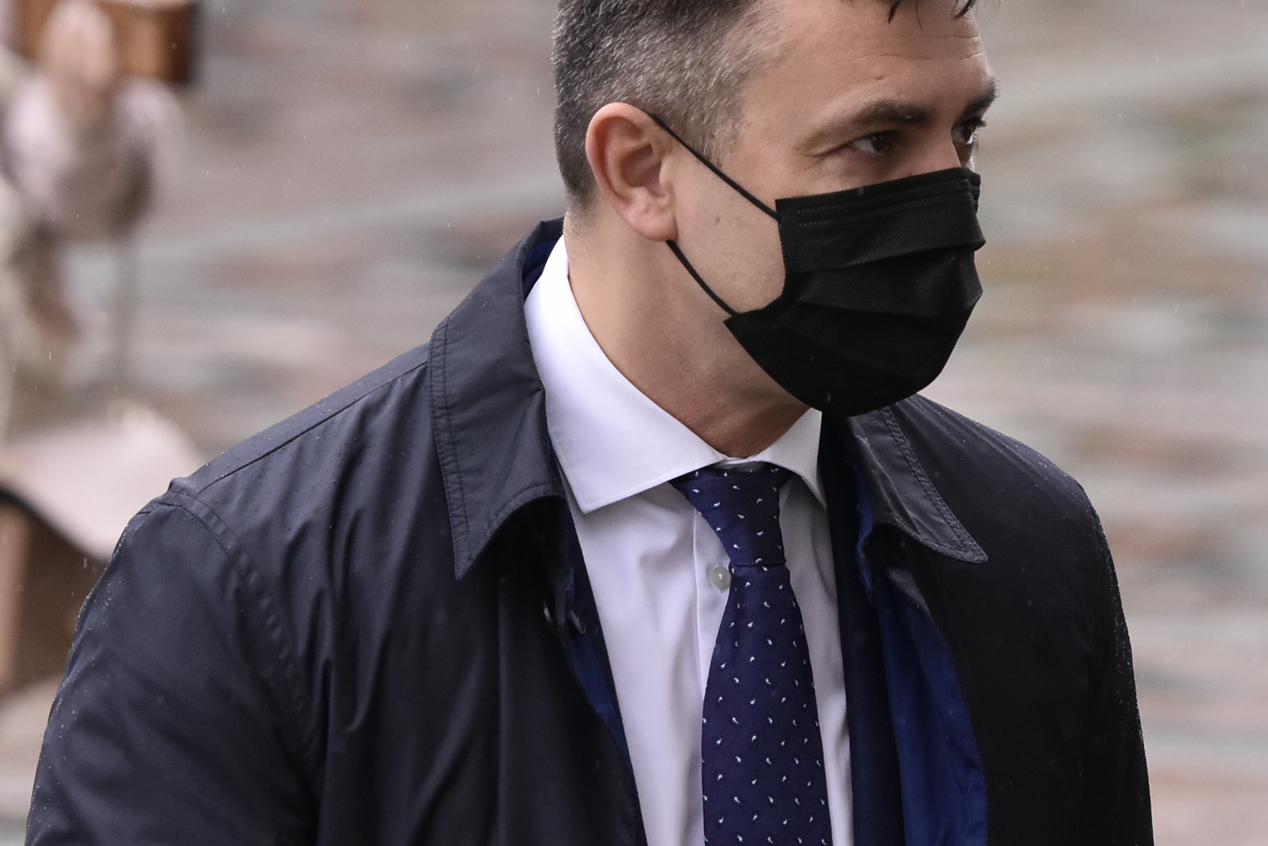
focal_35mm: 444
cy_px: 542
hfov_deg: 4.6
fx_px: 15643
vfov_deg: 3.1
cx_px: 964
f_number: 4
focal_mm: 140
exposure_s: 1/800
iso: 800
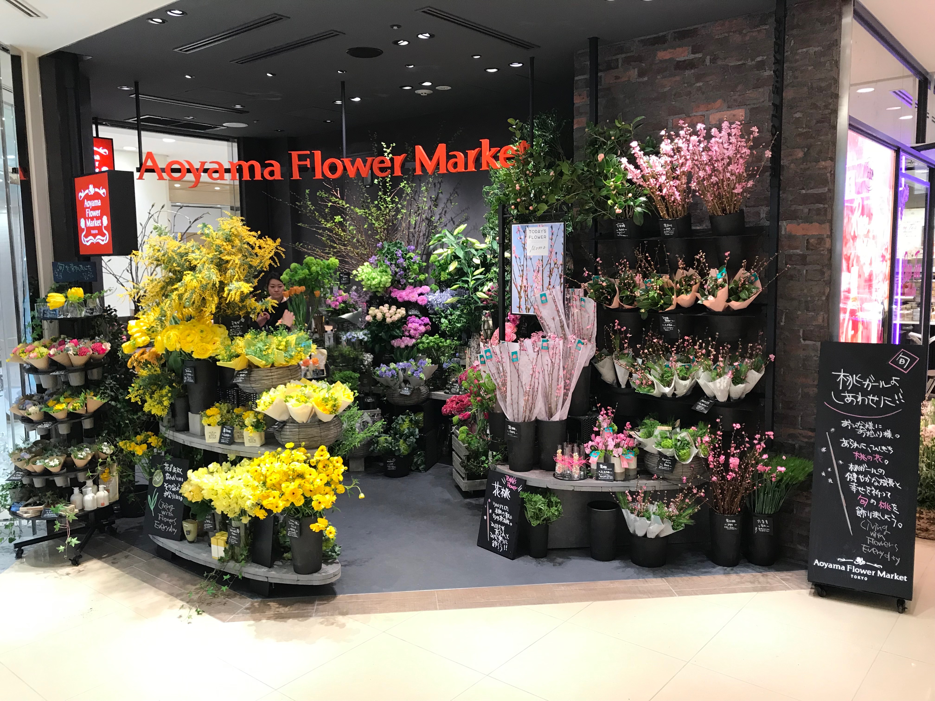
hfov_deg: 63.4
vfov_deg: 49.7
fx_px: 756
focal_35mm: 28
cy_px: 350
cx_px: 468
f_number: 1.8
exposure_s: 1/33
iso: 32
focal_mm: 3.99
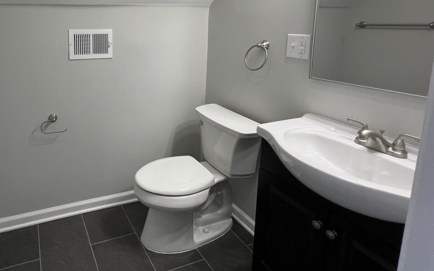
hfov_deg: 76.7
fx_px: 248
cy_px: 66
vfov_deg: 54.4
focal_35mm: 21
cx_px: 113
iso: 125
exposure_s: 1/120
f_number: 1.8
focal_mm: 1.57
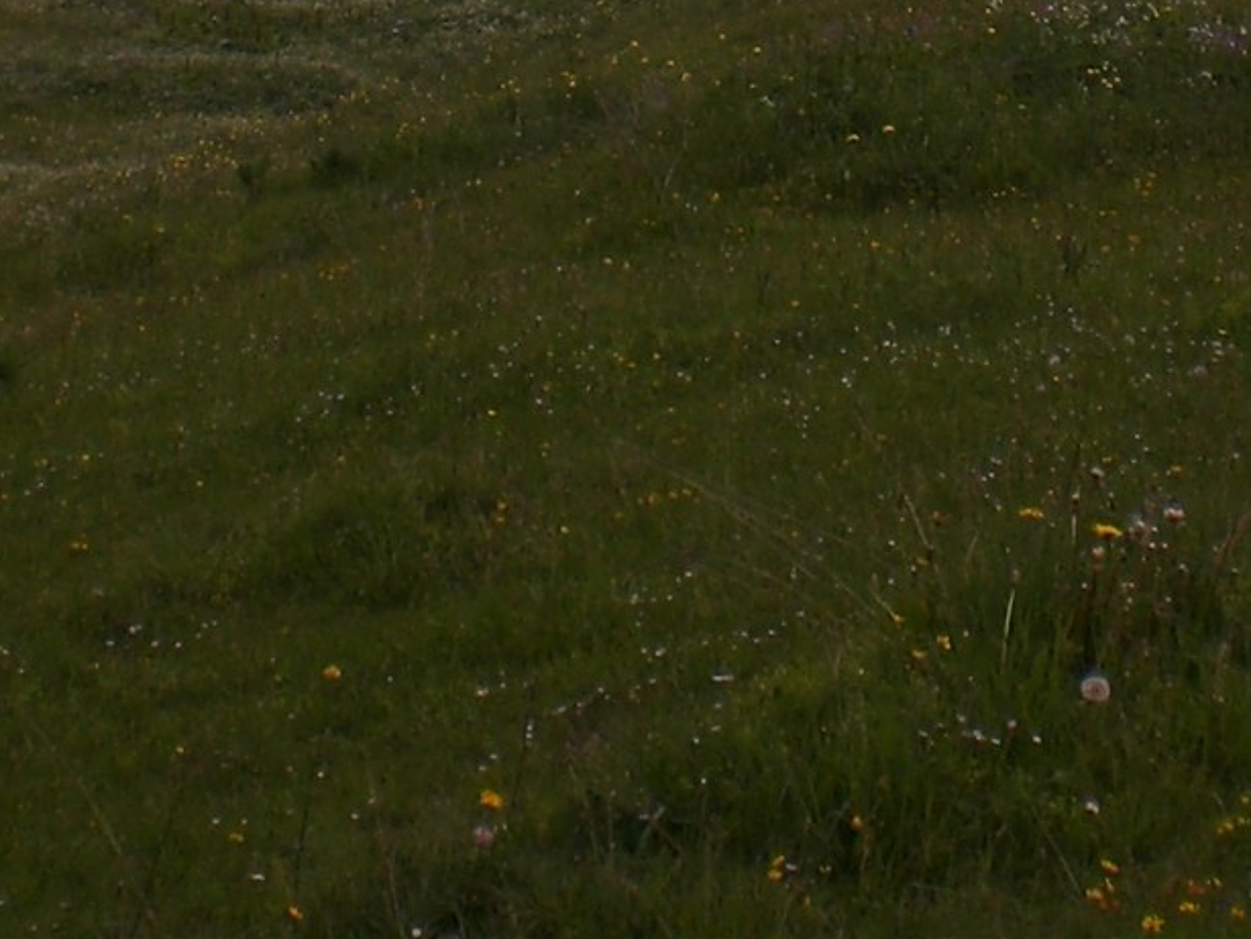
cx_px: 726
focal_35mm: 132
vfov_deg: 10.7
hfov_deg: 14.9
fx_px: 4772
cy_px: -646
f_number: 4.4
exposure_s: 1/800
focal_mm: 6.3
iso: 50
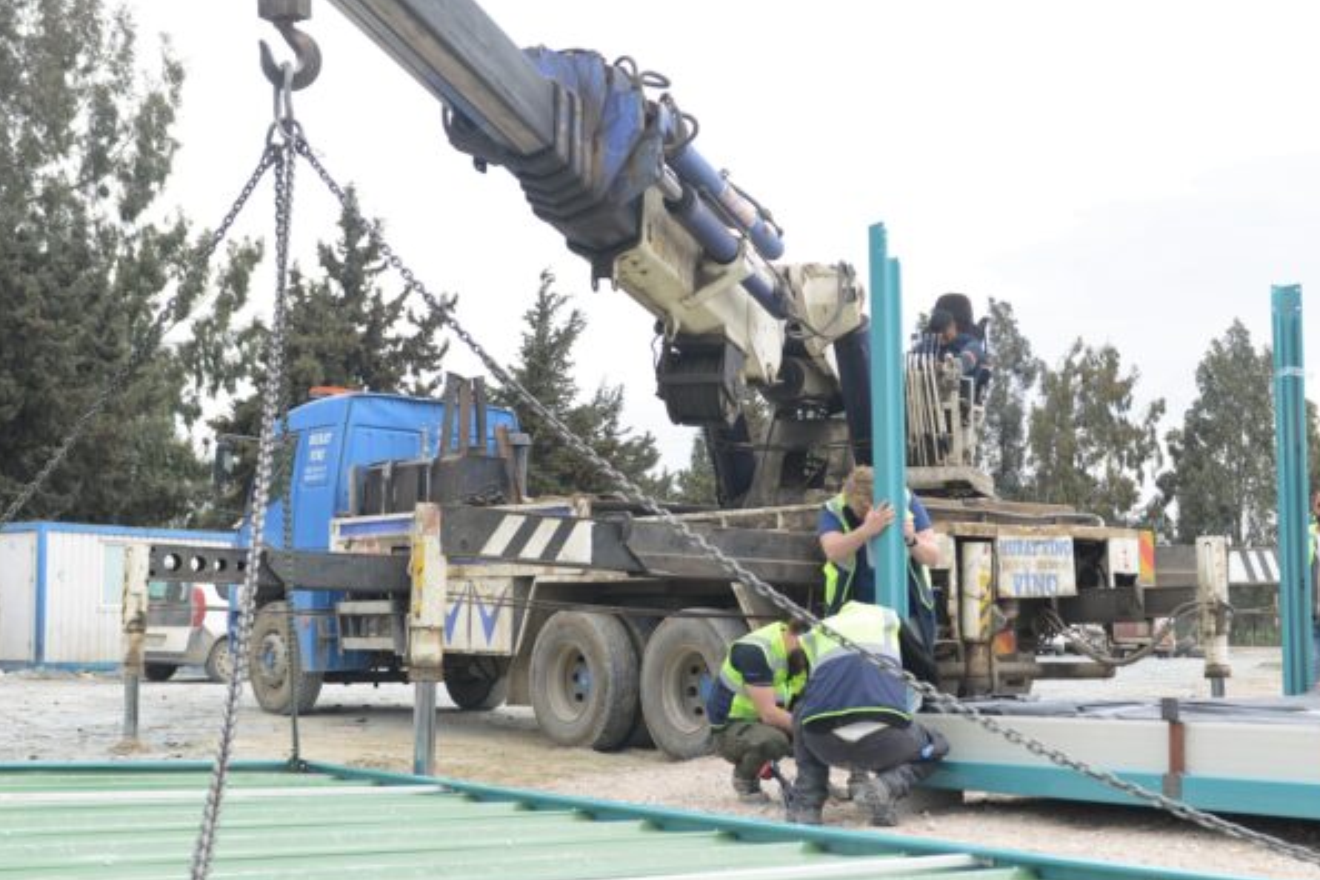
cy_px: 523
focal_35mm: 50
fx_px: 1833
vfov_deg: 26.9
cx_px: 771
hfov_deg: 39.5
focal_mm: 29
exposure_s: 1/160
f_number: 3.5
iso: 100
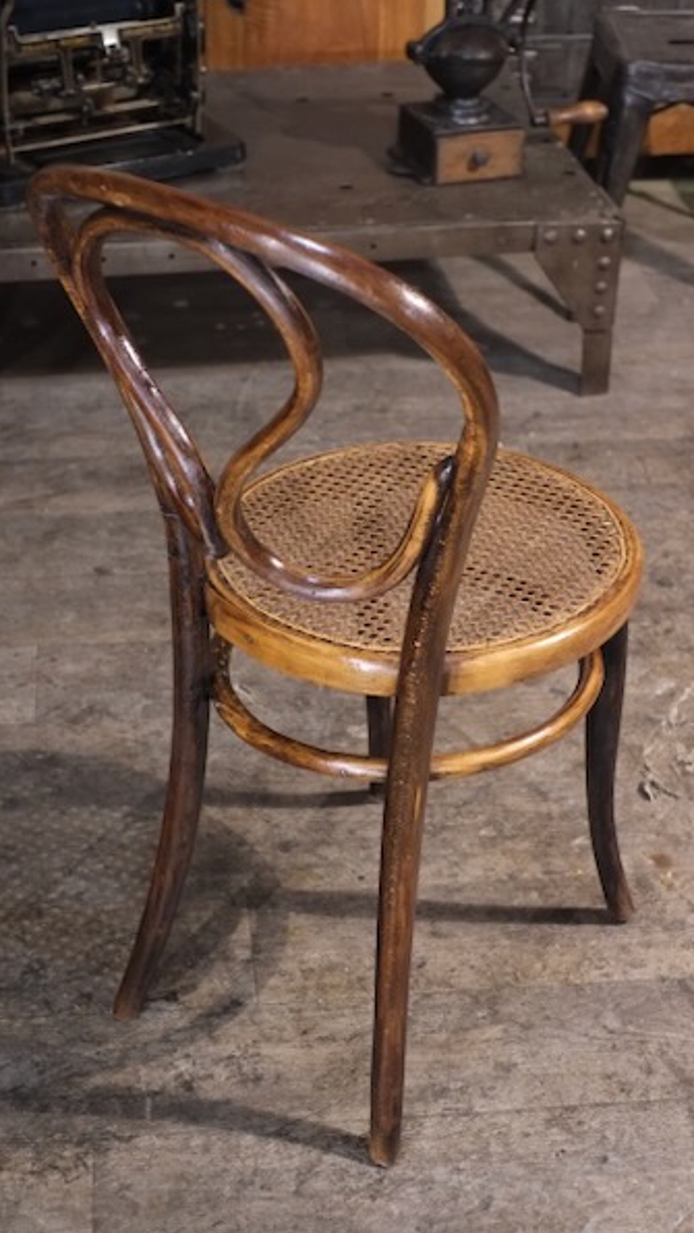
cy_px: 613
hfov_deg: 21.5
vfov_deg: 37.2
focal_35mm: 56
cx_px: 346
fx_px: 1831
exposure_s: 1/125
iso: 3200
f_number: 3.6
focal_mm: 35
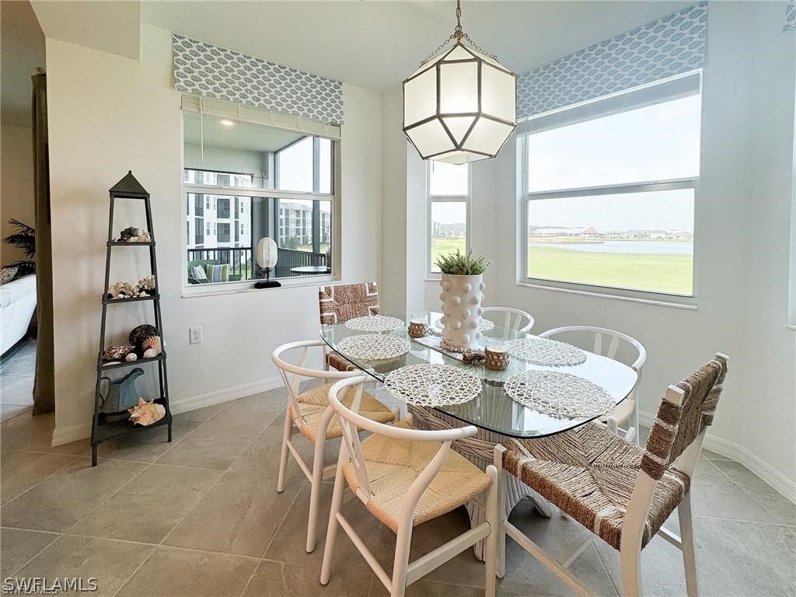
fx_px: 322
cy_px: 298
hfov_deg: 102.1
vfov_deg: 85.7
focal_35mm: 14
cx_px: 398
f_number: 2.2
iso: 50
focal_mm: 2.22
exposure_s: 1/120
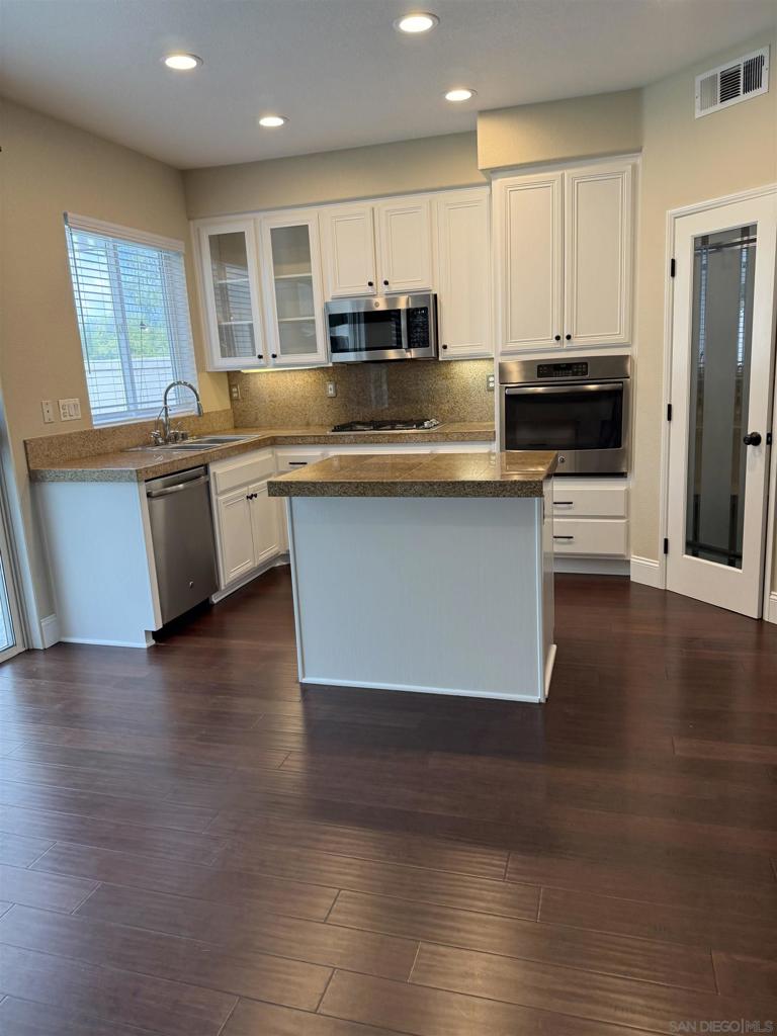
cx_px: 388
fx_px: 718
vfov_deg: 71.6
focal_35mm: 24
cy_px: 518
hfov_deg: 56.8
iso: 160
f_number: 1.78
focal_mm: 6.76
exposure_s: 1/120
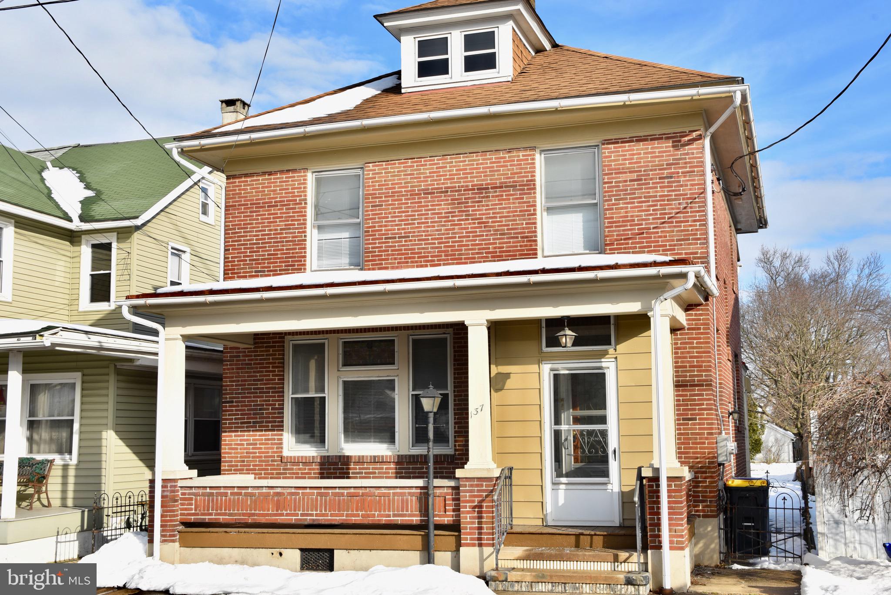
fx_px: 941
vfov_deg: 35.1
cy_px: 298
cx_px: 446
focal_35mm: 38
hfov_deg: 50.7
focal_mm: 38
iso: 200
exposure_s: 1/400
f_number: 10
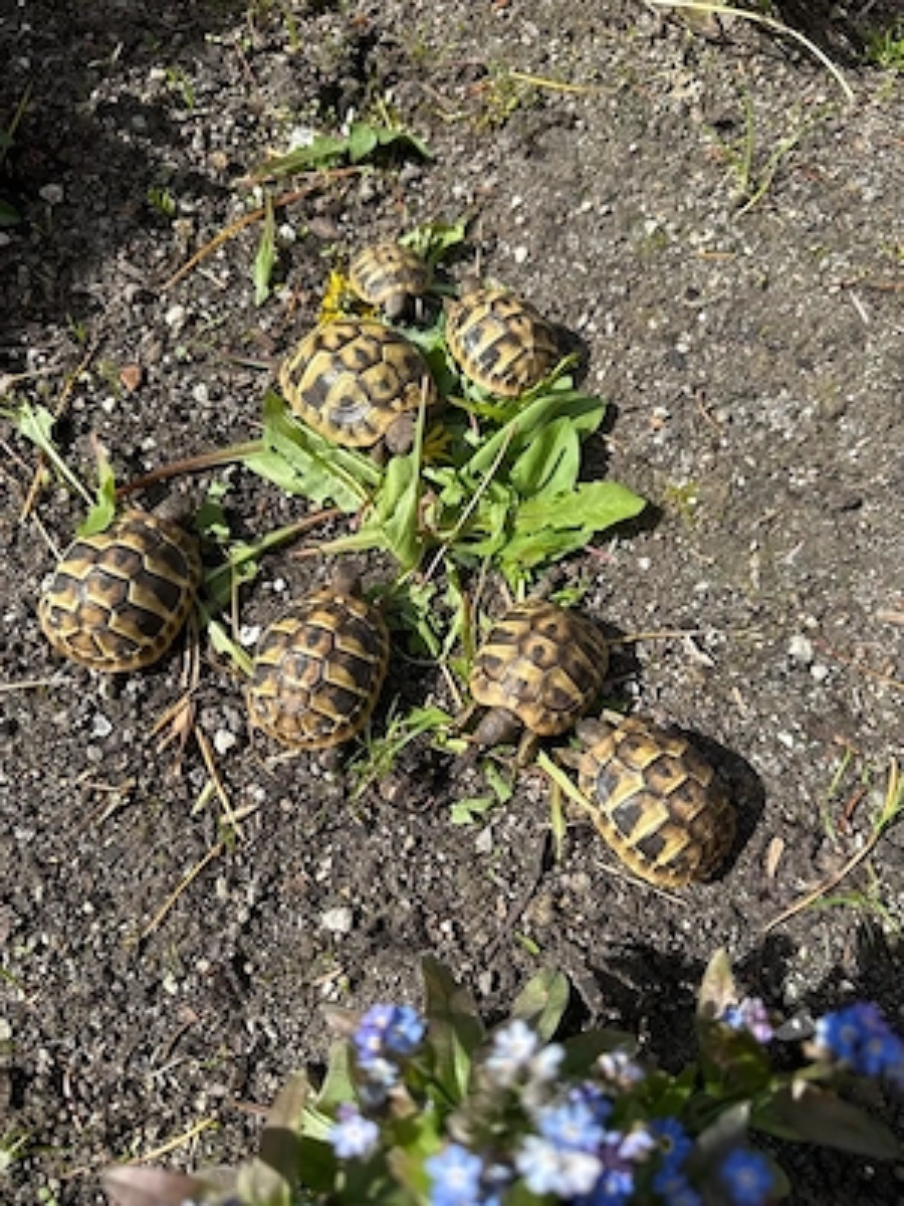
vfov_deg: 71.6
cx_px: 452
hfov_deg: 56.8
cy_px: 603
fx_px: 836
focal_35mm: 24
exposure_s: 1/2410
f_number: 1.78
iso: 80
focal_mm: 6.86
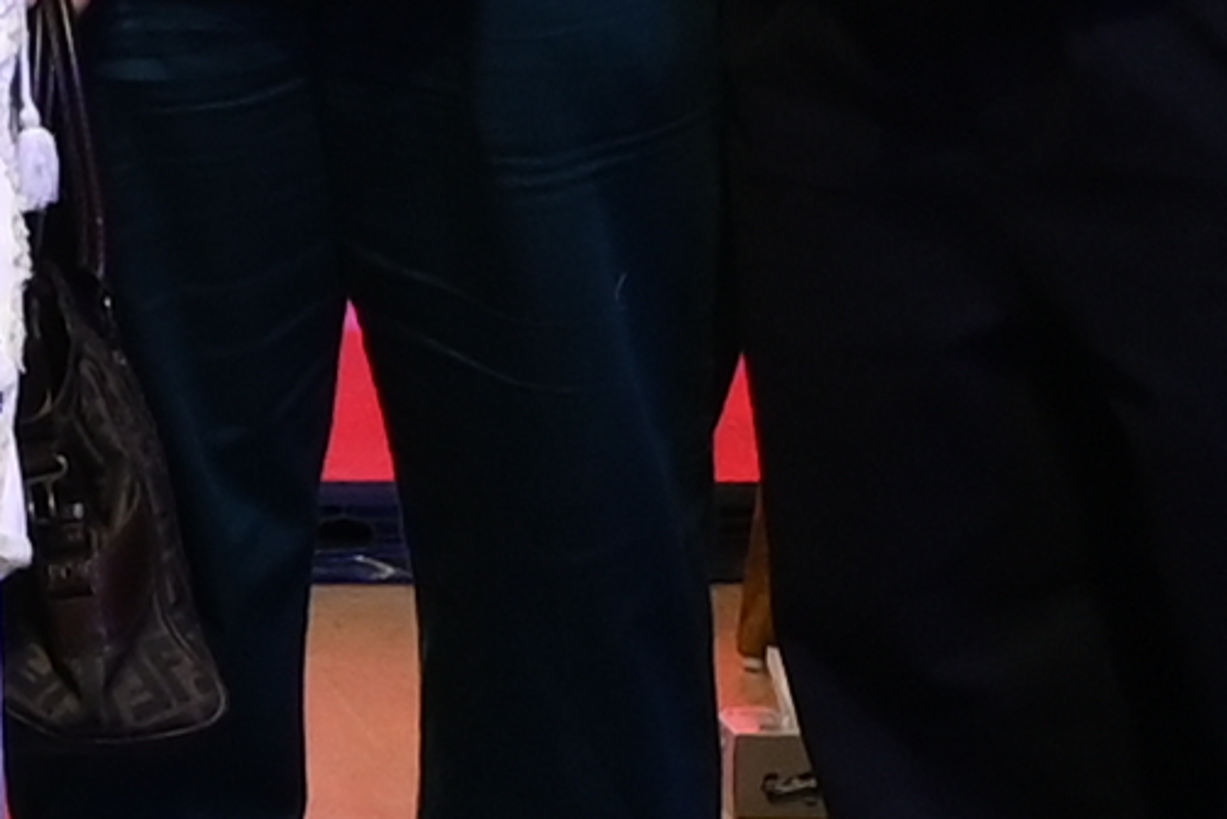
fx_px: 9614
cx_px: -1396
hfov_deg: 7.0
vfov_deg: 4.8
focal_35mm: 282
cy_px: -692
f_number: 6.3
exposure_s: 1/160
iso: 1000
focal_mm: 24
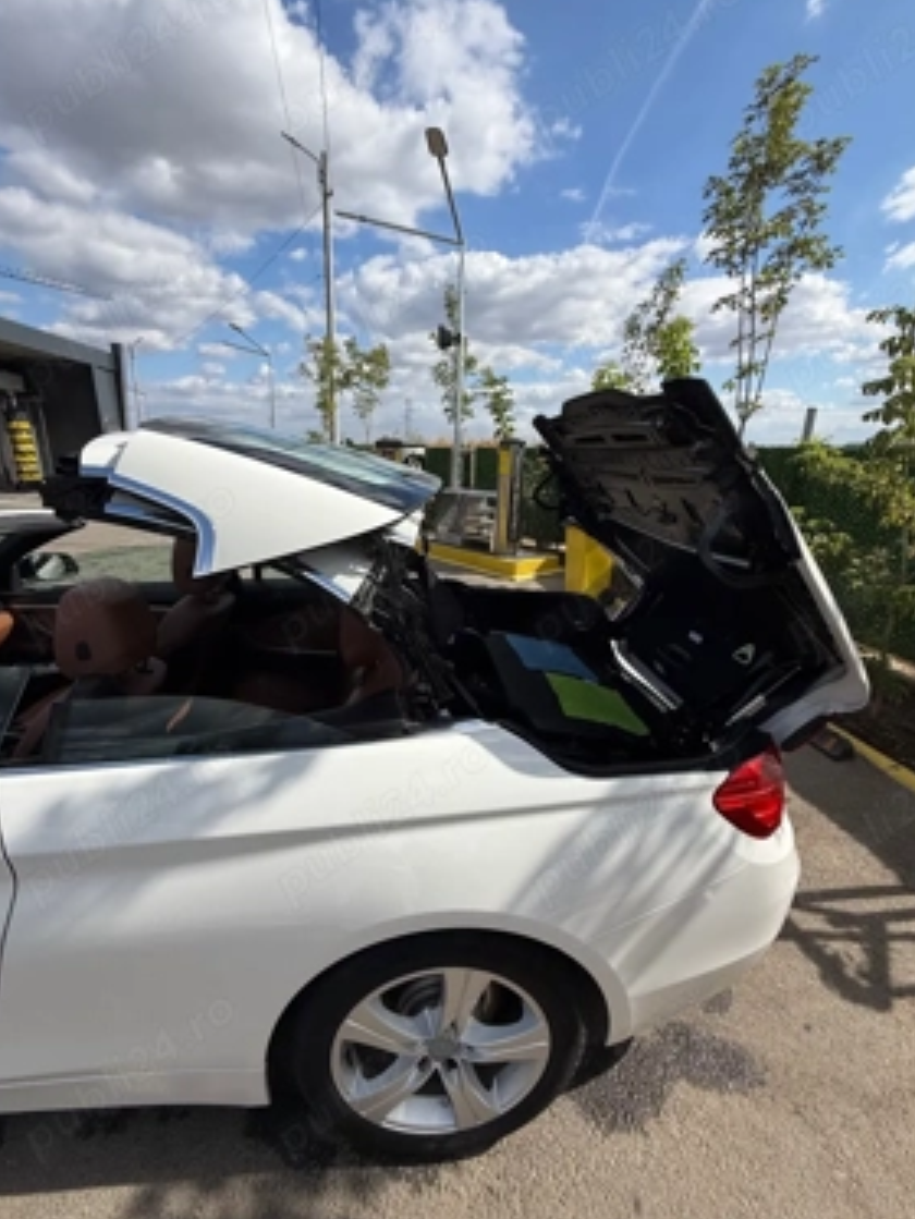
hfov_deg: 81.8
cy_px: 605
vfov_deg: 98.2
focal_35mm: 15
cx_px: 448
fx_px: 528
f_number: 2.2
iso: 50
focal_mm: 2.22
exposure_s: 1/2976
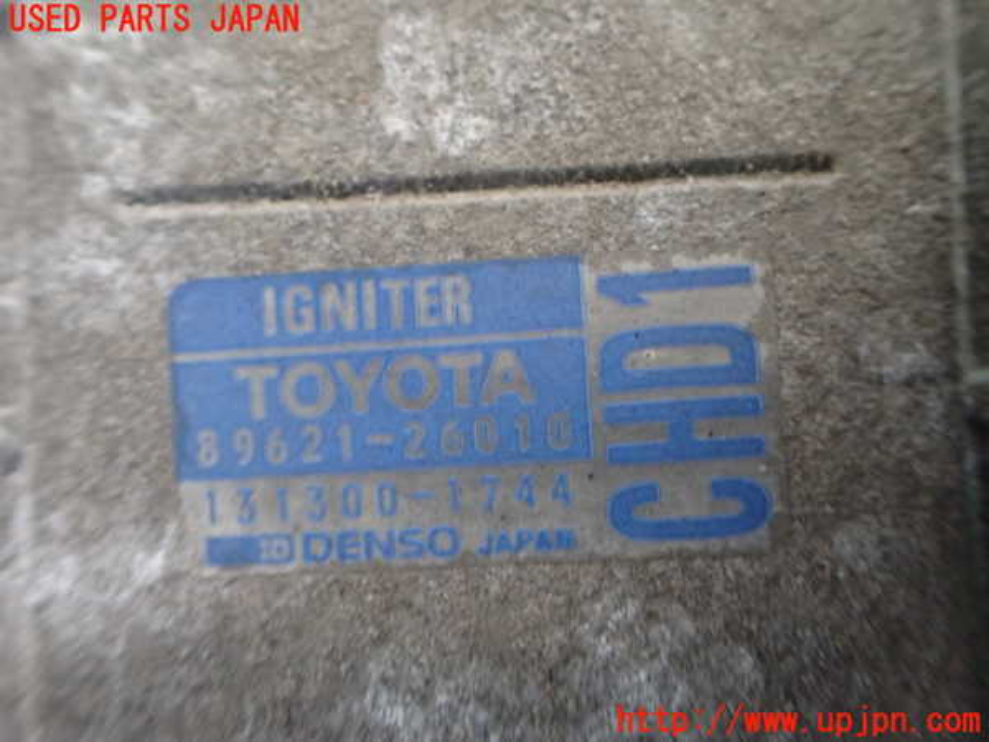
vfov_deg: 46.8
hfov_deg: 60.0
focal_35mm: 30
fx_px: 857
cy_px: 371
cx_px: 494
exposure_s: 1/40
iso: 800
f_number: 2.3
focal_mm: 5.4
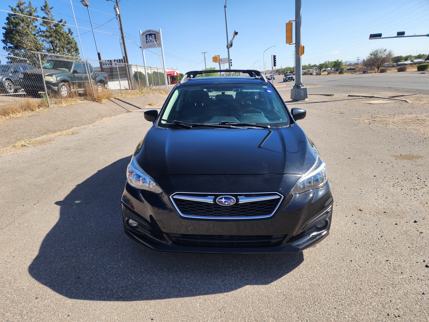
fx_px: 285
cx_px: 214
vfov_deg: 58.9
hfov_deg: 73.9
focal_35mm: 23
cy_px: 161
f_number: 1.8
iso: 12
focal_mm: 6.4
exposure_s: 1/654
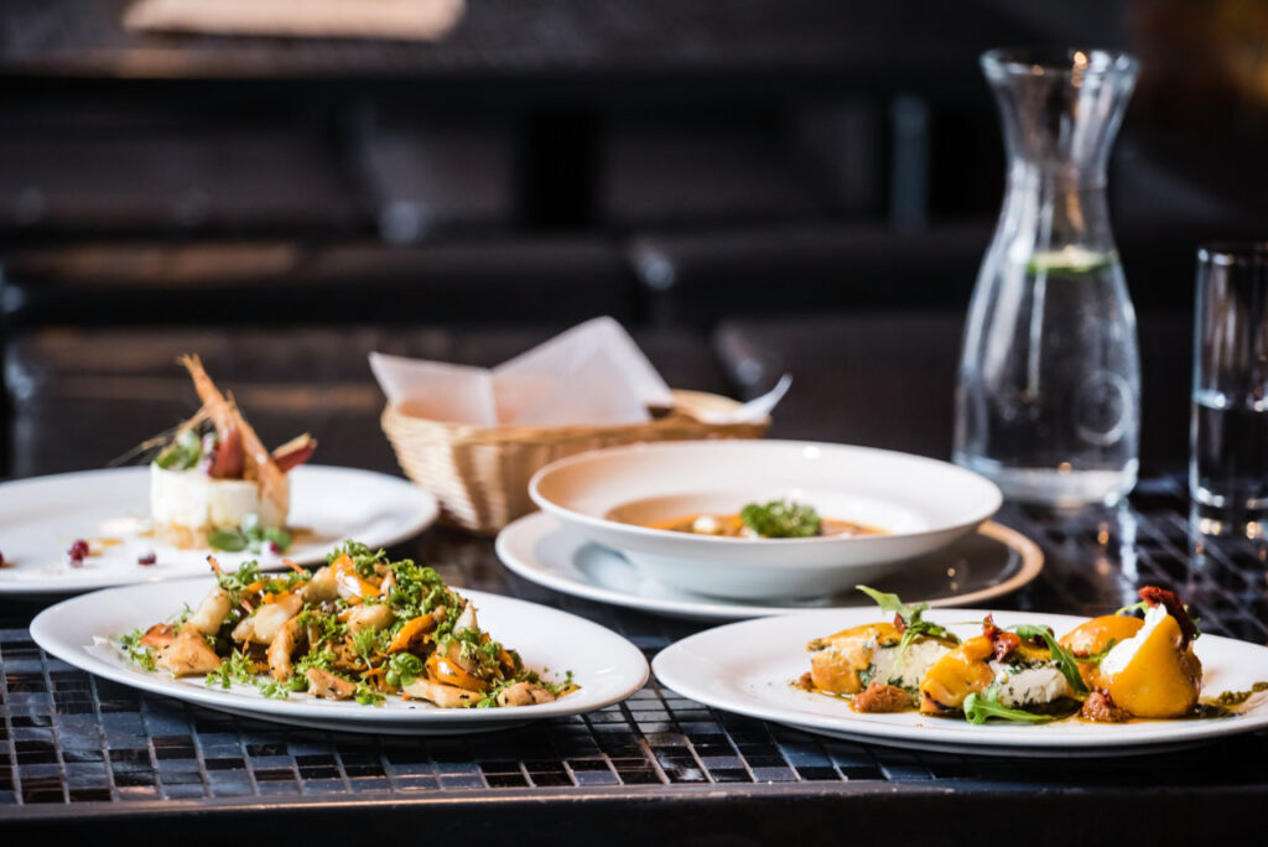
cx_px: 634
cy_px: 424
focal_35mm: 135
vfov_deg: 10.2
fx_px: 4757
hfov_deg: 15.2
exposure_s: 1/200
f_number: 4
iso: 2000
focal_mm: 135
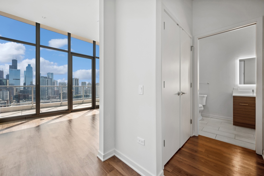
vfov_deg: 81.1
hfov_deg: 104.3
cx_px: 132
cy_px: 88
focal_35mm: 14
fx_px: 103
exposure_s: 1/20
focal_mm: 14
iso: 100
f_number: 9
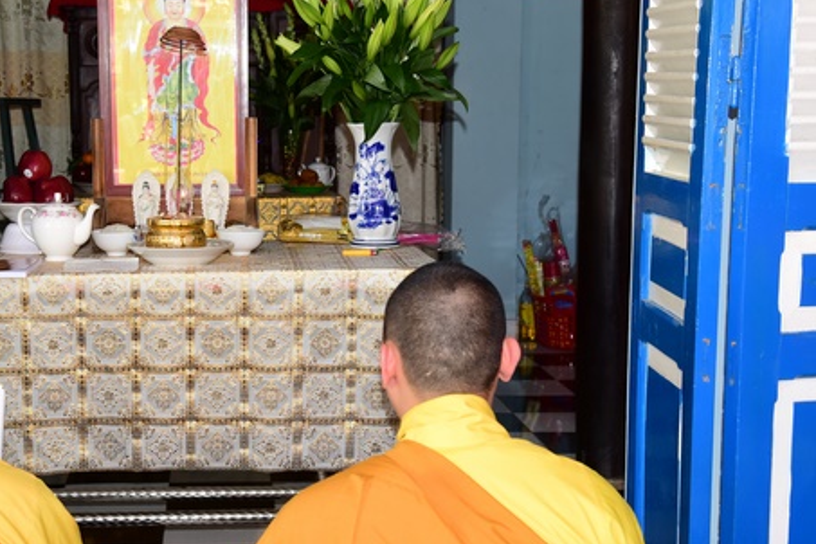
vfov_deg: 20.6
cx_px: 265
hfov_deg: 30.3
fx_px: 1496
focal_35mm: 66
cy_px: 290
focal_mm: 46
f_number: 5.6
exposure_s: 1/60
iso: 640
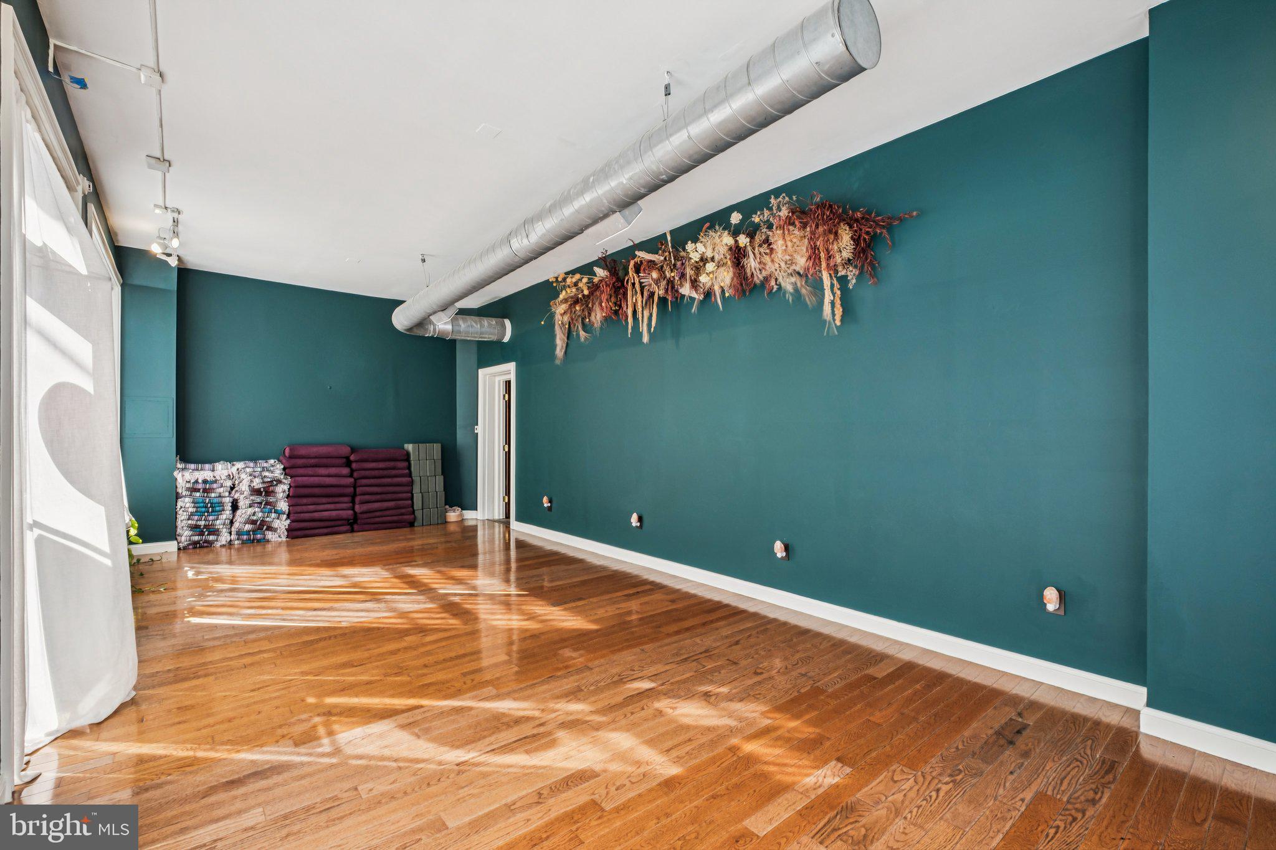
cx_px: 638
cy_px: 425
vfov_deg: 77.3
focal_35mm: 15
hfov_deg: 100.4
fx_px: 532
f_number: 8
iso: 250
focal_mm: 10
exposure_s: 1/25
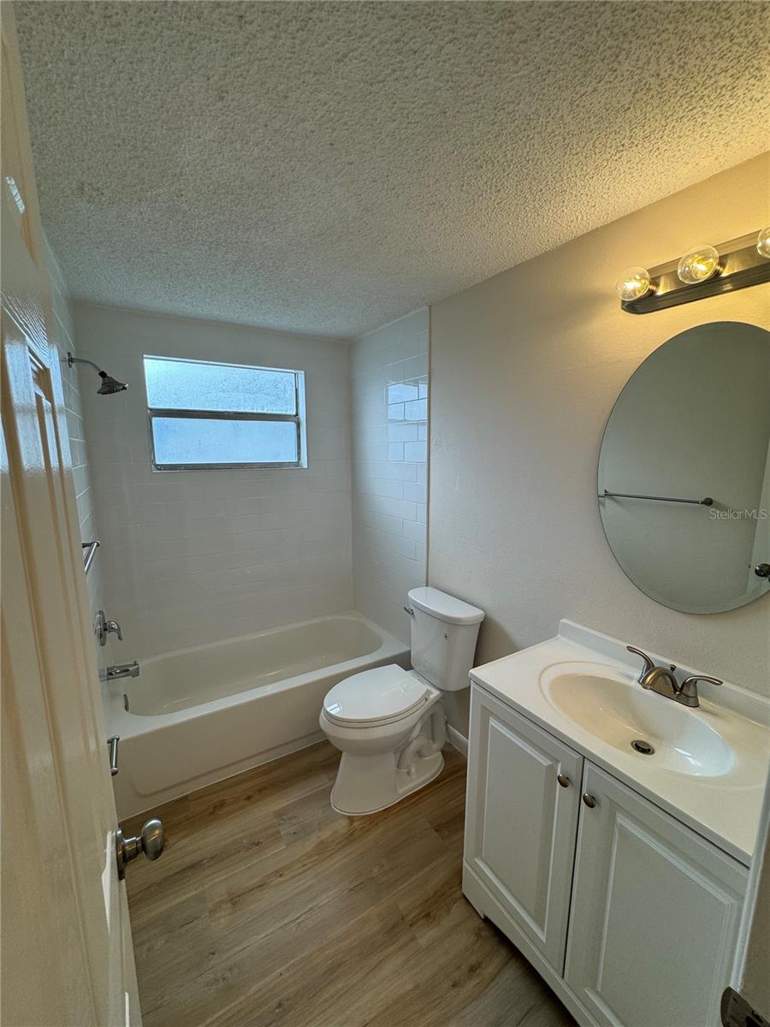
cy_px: 514
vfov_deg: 102.1
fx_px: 415
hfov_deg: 85.7
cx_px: 385
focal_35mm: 14
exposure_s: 1/120
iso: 64
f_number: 2.2
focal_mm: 2.22
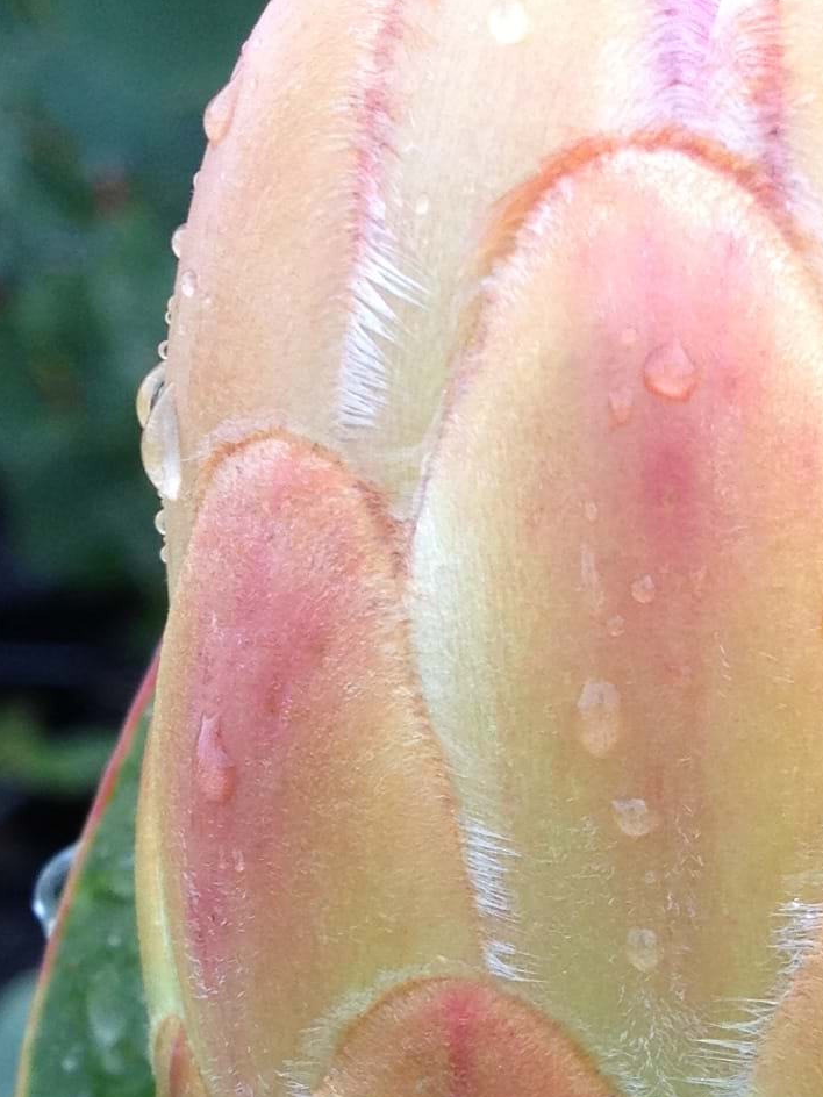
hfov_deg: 12.2
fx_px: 3836
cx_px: 729
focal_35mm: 121
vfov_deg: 15.9
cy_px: 1131
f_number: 2.4
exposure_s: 1/136
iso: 50
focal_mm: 4.28
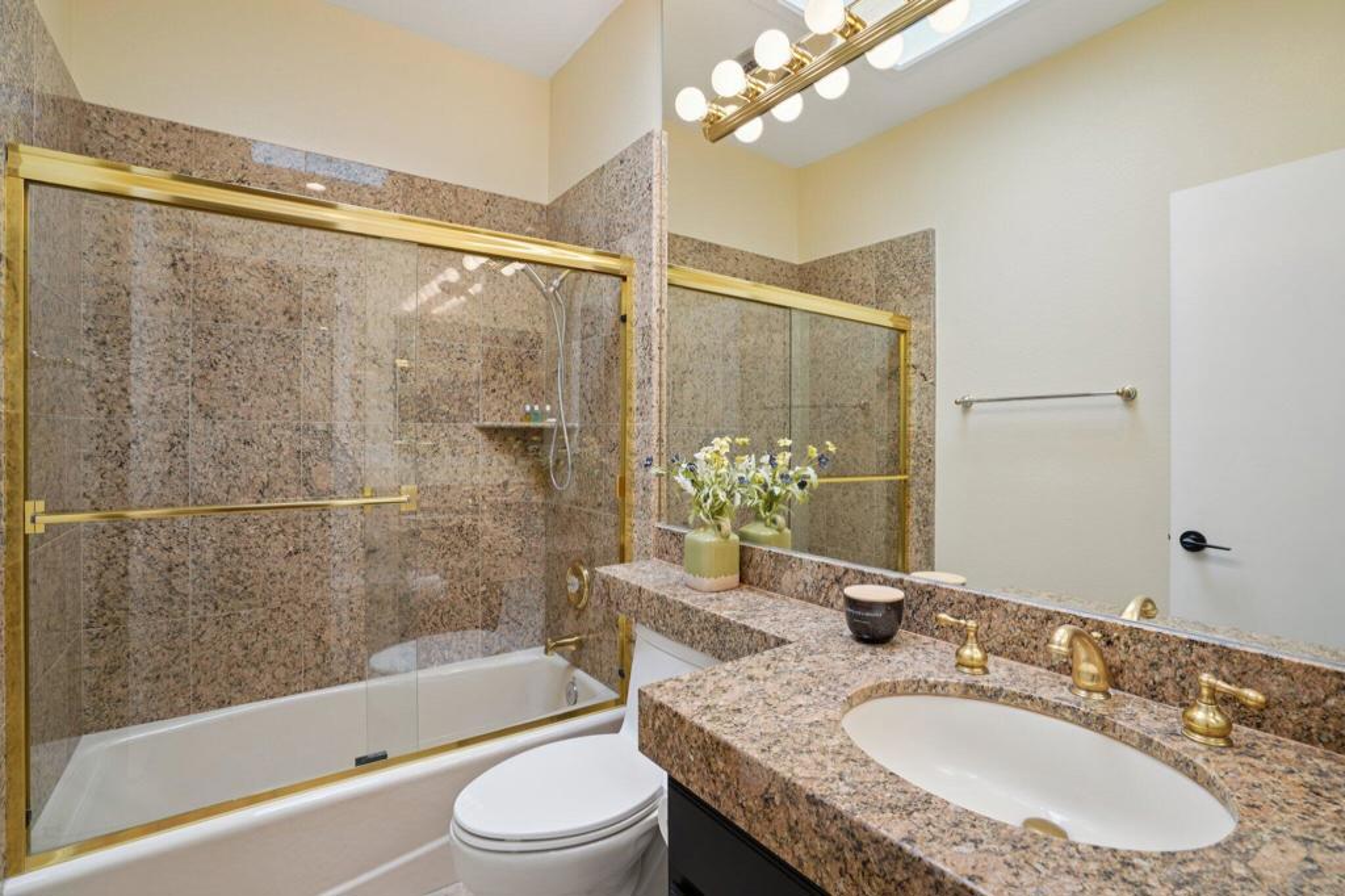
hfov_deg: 96.8
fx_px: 598
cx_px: 672
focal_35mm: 16
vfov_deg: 73.7
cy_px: 448
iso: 320
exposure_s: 1/30
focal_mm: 16
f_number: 8
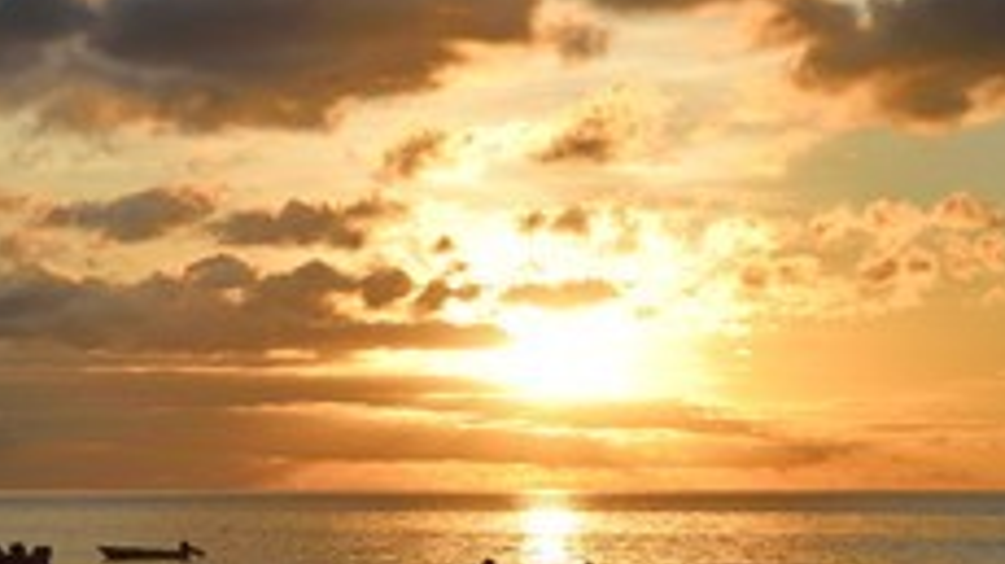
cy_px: 280
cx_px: 201
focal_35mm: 134
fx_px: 3568
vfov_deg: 9.0
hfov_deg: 15.9
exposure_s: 1/250
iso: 200
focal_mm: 70
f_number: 14
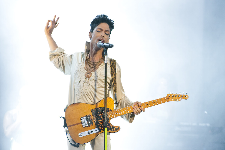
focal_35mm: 210
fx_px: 1312
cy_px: 75
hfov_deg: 9.8
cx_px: 112
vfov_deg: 6.5
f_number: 4
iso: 2000
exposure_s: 1/800
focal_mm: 210
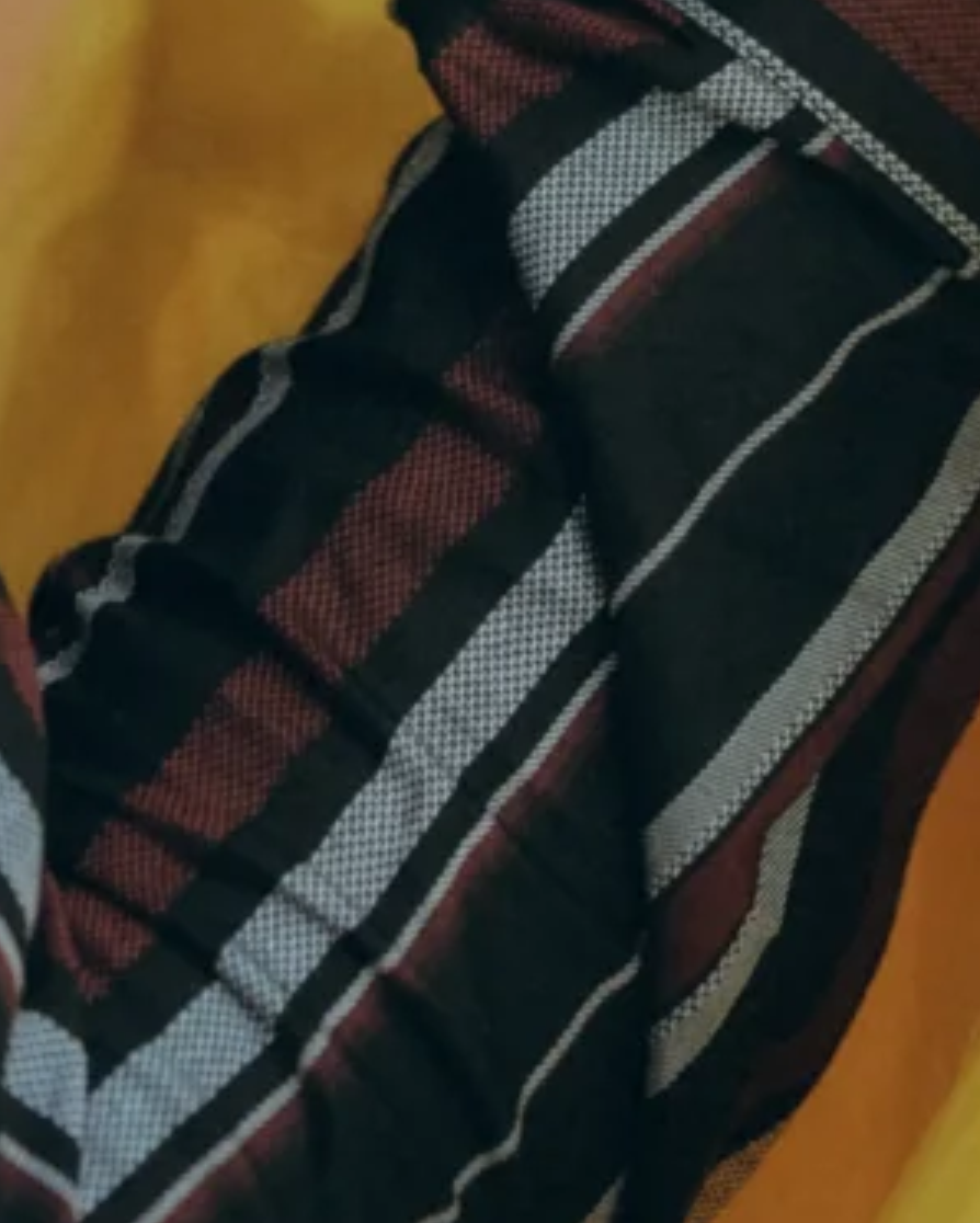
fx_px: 19888
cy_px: -2781
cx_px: 1103
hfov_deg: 2.8
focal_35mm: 549
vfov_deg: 3.4
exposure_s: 1/1000
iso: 500
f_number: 1.8
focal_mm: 85
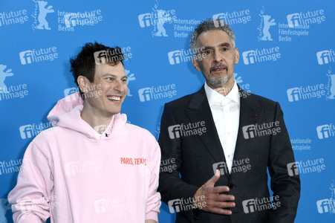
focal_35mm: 90
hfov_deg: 22.6
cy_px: 112
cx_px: 168
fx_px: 837
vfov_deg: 15.2
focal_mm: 90
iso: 1250
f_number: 5.6
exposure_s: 1/250
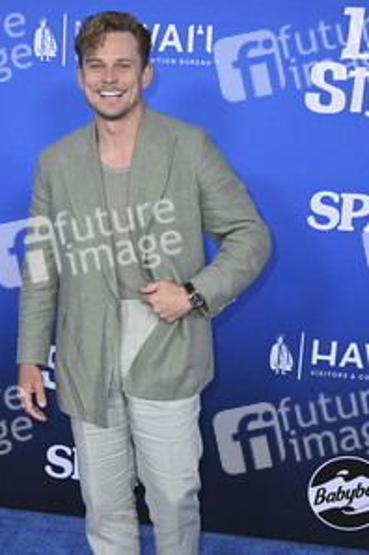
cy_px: 337
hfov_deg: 22.9
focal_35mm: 59
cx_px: 140
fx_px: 909
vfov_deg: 33.8
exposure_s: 1/200
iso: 1600
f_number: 6.3
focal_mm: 44
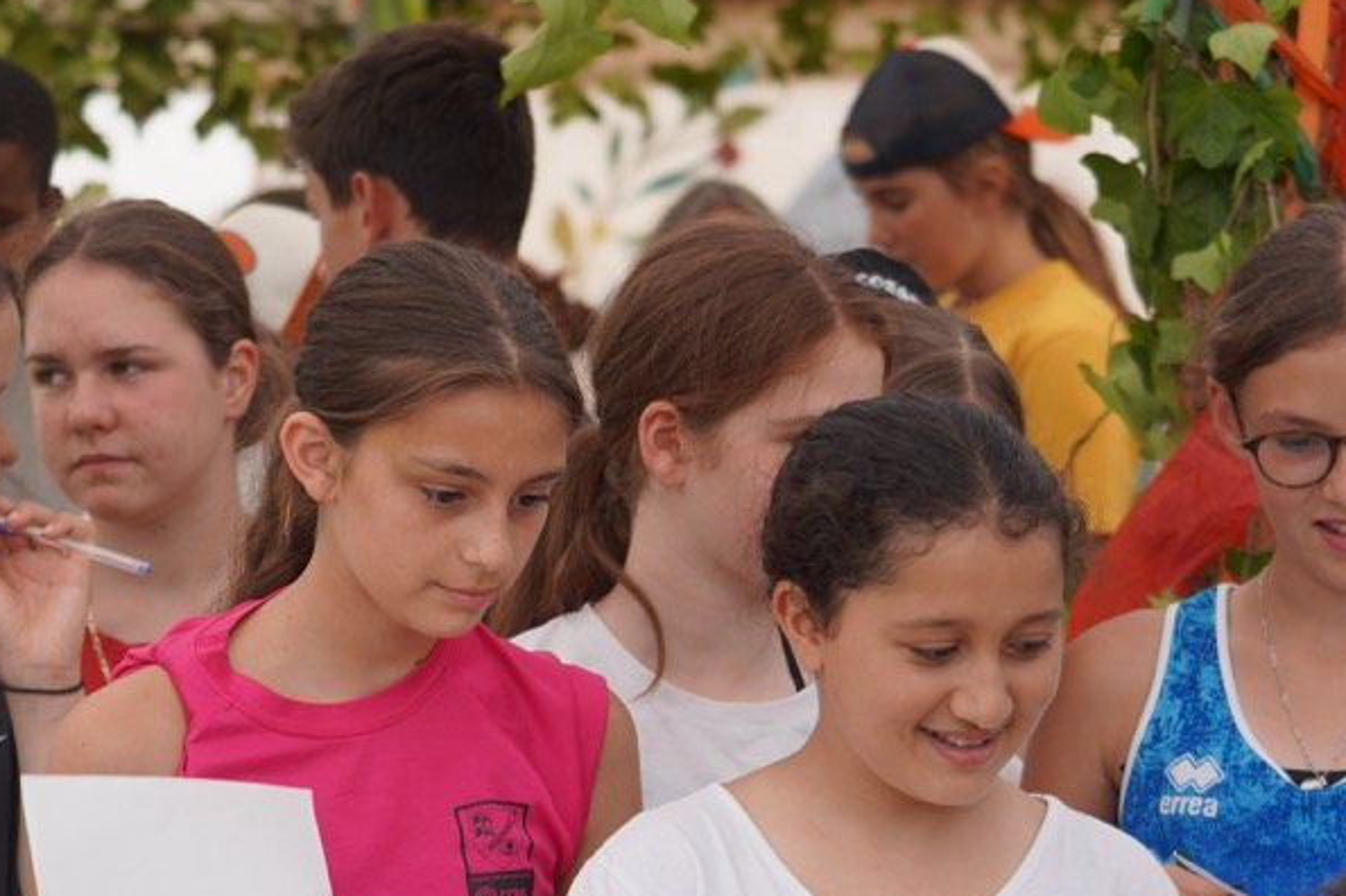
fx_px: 7884
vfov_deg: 6.5
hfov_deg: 9.8
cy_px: 954
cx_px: 624
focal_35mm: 211
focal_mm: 98
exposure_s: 1/320
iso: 100
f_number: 5
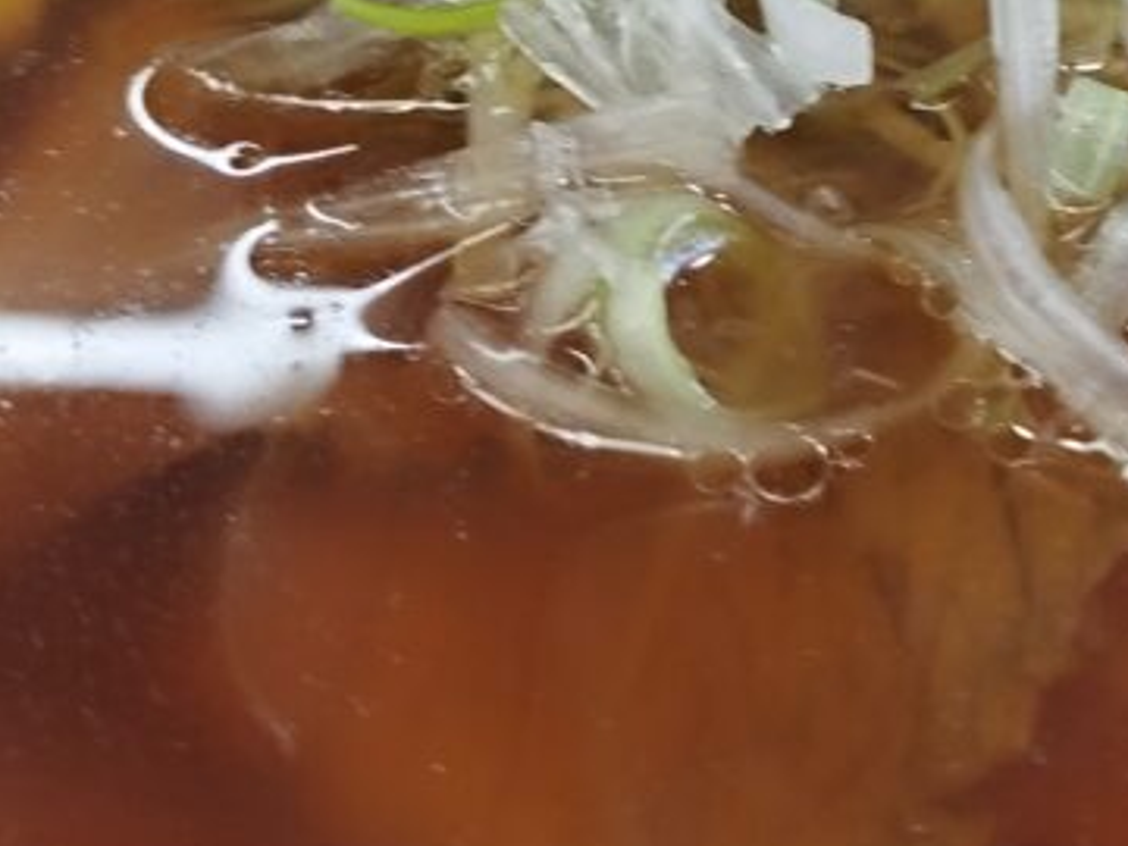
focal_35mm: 96
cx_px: 746
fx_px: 3128
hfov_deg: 20.4
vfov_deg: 15.3
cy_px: 141
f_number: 1.79
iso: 85
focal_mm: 4.7
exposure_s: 1/50
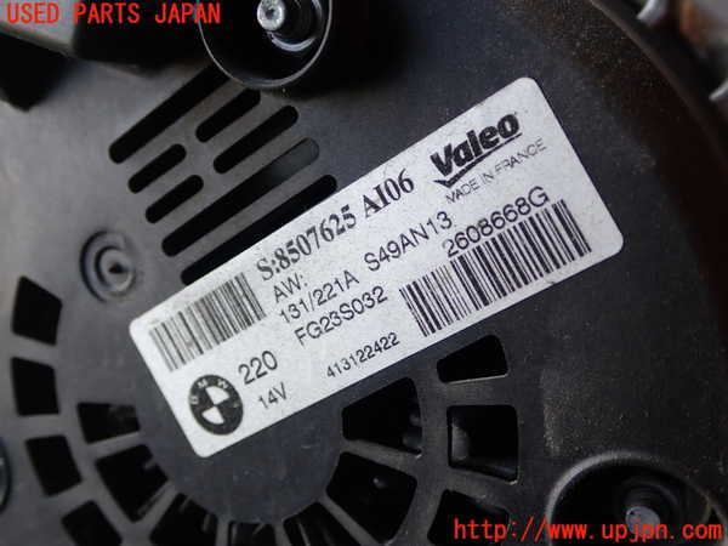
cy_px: 273
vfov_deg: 37.7
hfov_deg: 49.0
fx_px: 799
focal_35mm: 38
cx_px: 364
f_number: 2.7
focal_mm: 6.83
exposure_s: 1/80
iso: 160
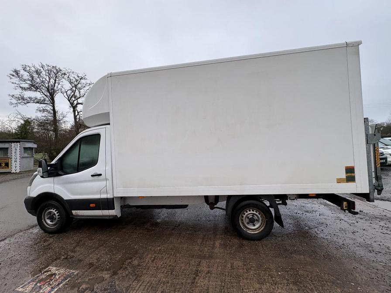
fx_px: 158
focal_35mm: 14
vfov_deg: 85.7
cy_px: 146
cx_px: 196
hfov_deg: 102.1
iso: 40
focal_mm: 2.22
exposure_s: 1/99
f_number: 2.2
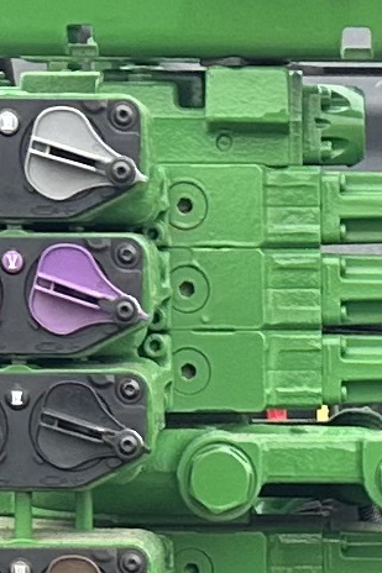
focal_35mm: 217
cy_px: 1313
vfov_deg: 8.7
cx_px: 422
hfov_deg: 6.3
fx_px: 3456
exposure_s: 1/121
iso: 125
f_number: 1.78
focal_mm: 6.86
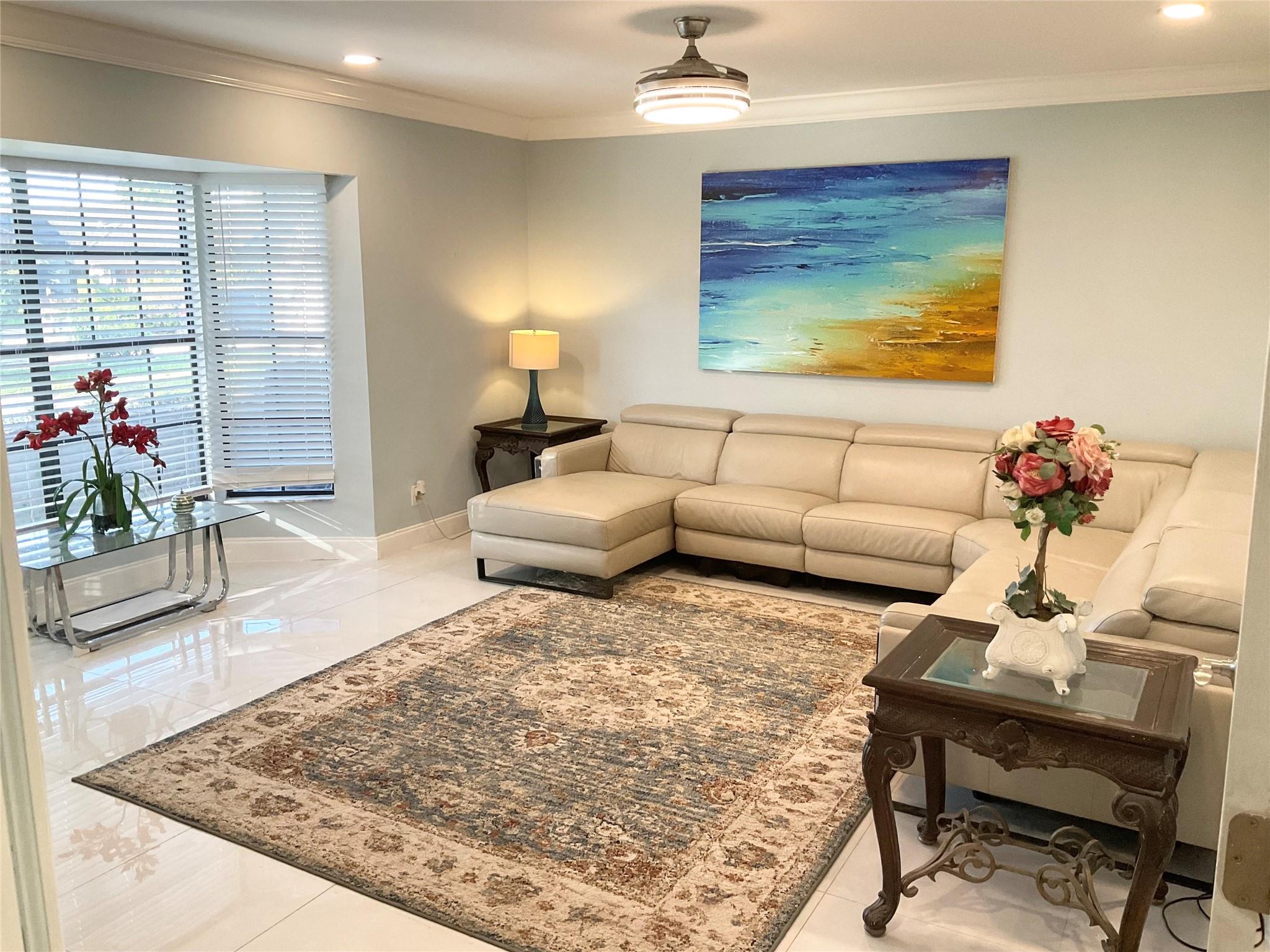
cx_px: 635
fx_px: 1064
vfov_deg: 48.2
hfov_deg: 61.7
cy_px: 476
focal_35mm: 29
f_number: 1.8
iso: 80
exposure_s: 1/60
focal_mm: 3
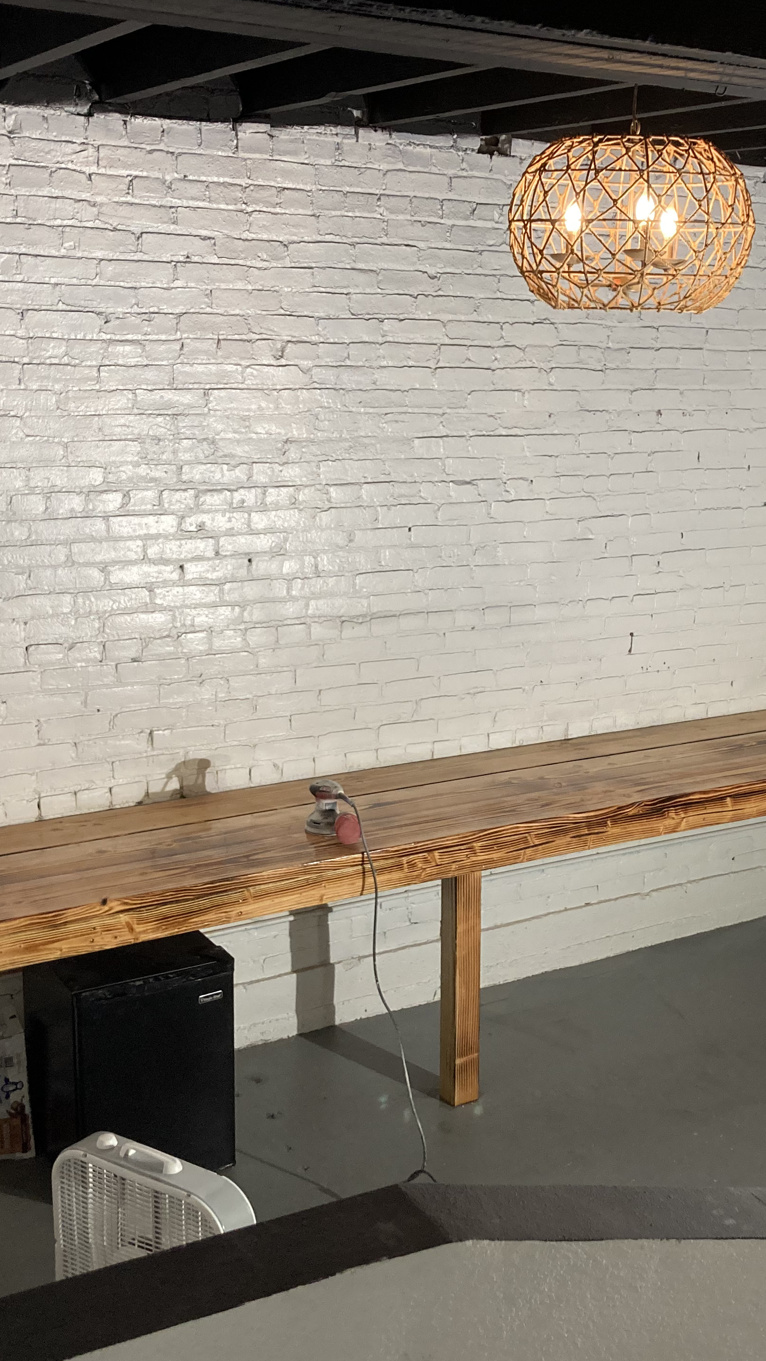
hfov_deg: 27.5
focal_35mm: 43
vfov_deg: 47.4
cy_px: 675
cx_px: 517
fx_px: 1552
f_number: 1.8
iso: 125
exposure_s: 1/60
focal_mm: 3.99
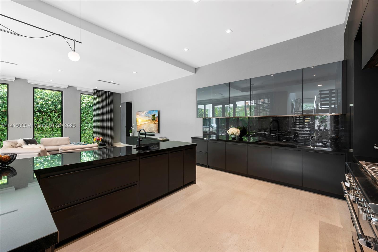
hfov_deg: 104.2
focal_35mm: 14
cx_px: 189
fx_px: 147
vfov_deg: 81.2
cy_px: 126
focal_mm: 14
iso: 100
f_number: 8
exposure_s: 1/3
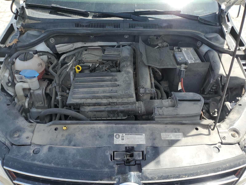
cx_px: 123
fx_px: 185
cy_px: 92
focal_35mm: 26
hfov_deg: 67.3
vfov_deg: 53.1
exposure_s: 1/1111
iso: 50
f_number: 1.5
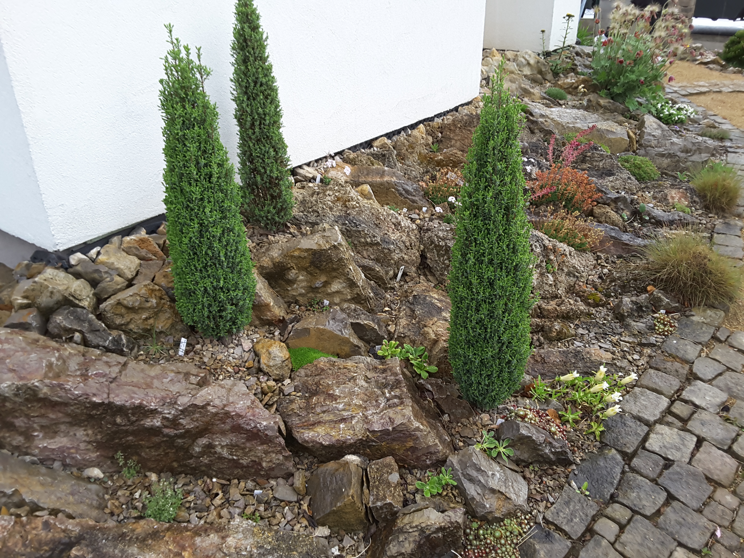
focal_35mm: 31
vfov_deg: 45.4
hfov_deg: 58.4
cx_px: 372
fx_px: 666
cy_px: 279
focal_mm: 2.9
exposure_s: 1/120
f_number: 1.9
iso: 80
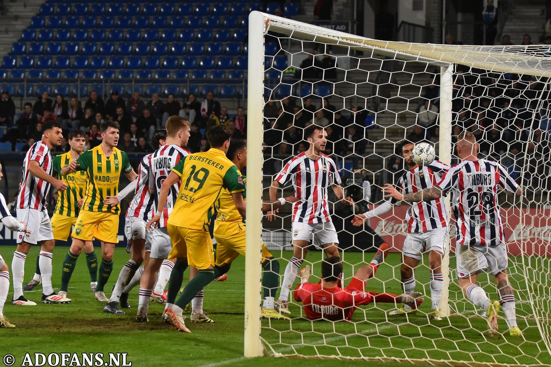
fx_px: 1791
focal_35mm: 117
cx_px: 276
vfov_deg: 11.7
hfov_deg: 17.5
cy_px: 184
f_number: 2.8
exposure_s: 1/640
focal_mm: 78
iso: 2000
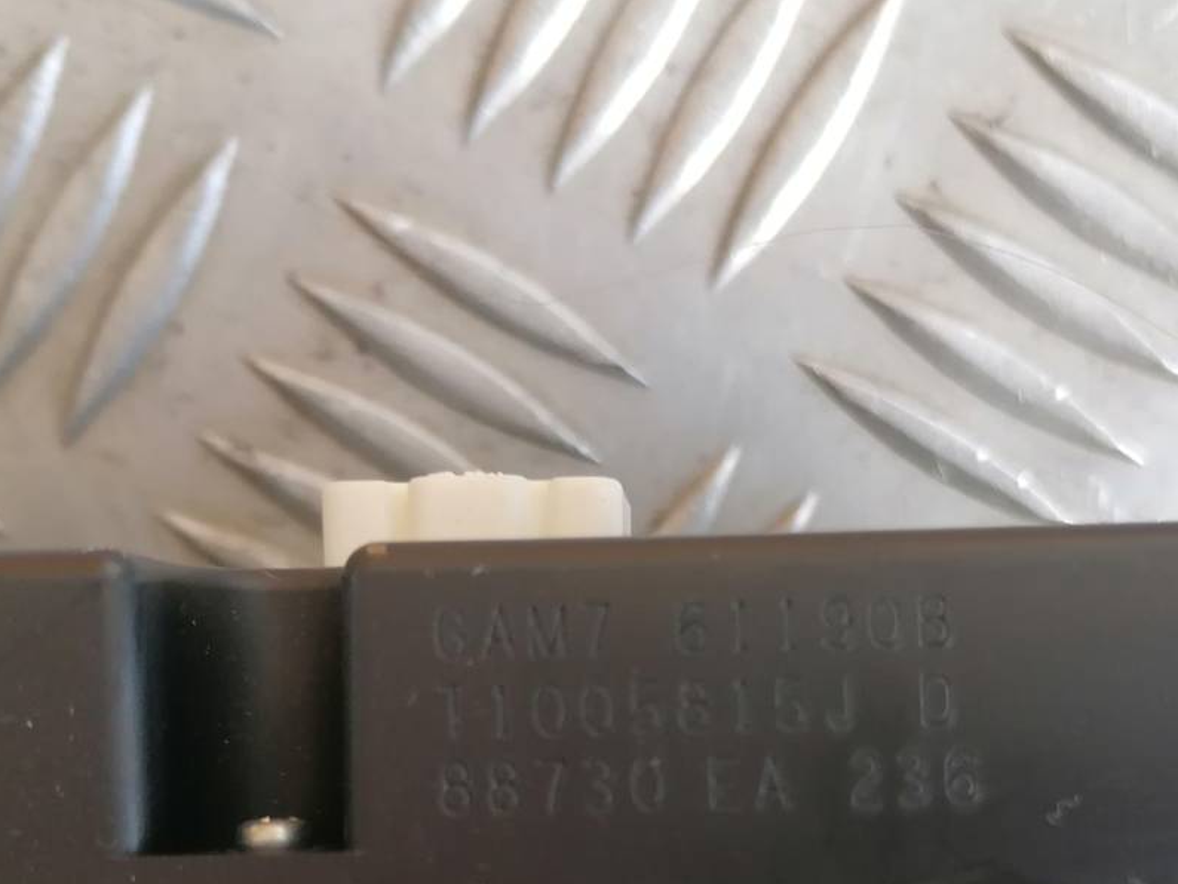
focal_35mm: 51
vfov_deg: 27.7
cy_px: 760
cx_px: 773
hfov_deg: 37.1
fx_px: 1736
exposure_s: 1/33.3
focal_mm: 4.75
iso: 200
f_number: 1.8
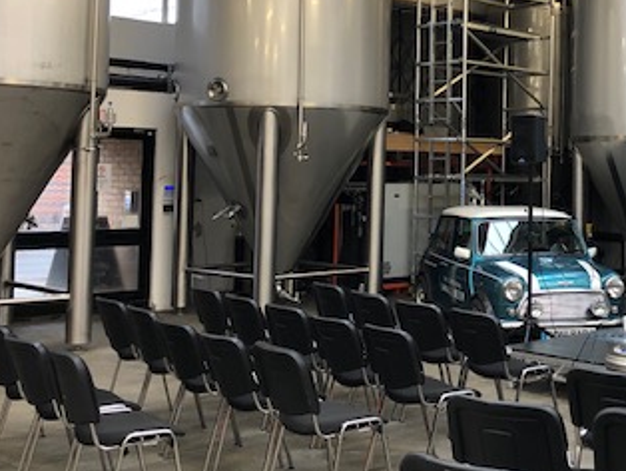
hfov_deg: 32.9
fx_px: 1032
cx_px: 488
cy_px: 134
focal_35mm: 57
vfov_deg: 25.5
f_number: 1.8
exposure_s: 1/20
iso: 40
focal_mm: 3.99
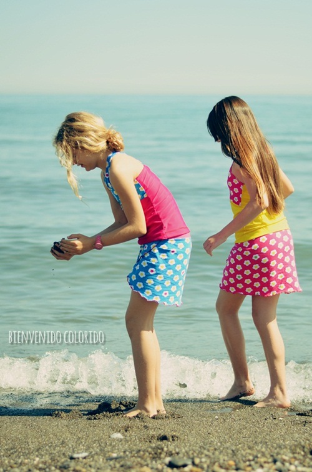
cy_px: 236
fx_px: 979
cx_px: 156
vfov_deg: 27.0
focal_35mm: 75
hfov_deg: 18.1
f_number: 1.8
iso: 100
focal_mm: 50
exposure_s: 1/4000
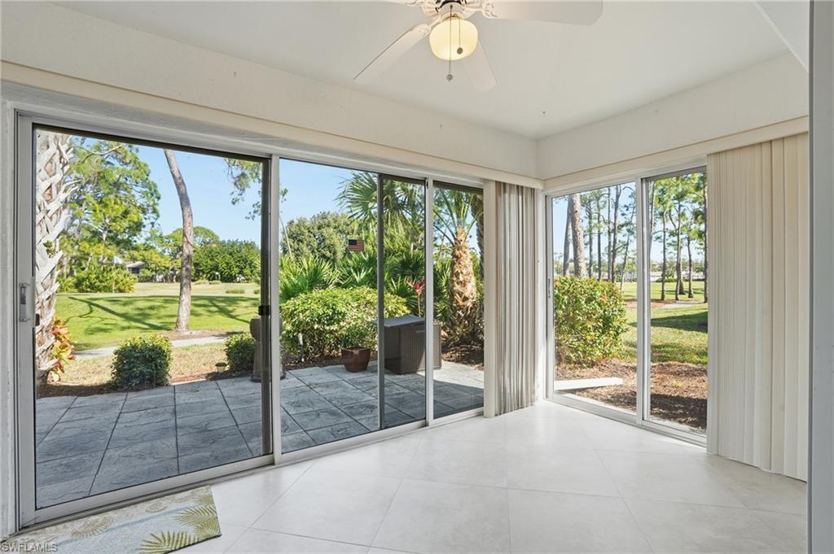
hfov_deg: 96.8
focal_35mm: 16
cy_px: 277
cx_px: 417
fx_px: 370
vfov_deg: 73.7
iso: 400
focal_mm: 16
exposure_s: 1/500
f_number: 9
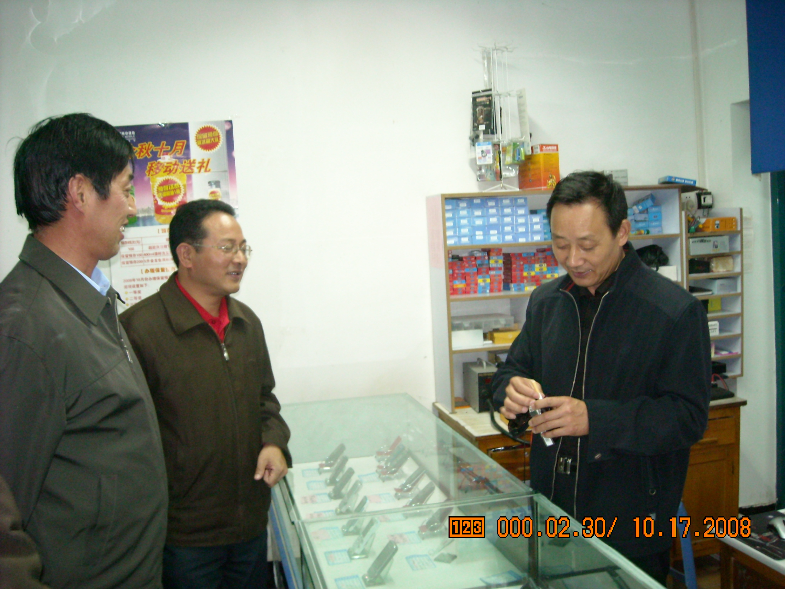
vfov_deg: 40.7
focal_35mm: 35
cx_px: 392
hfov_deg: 52.6
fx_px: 794
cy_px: 294
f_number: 2.8
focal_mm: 5.7
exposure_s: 1/18
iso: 400
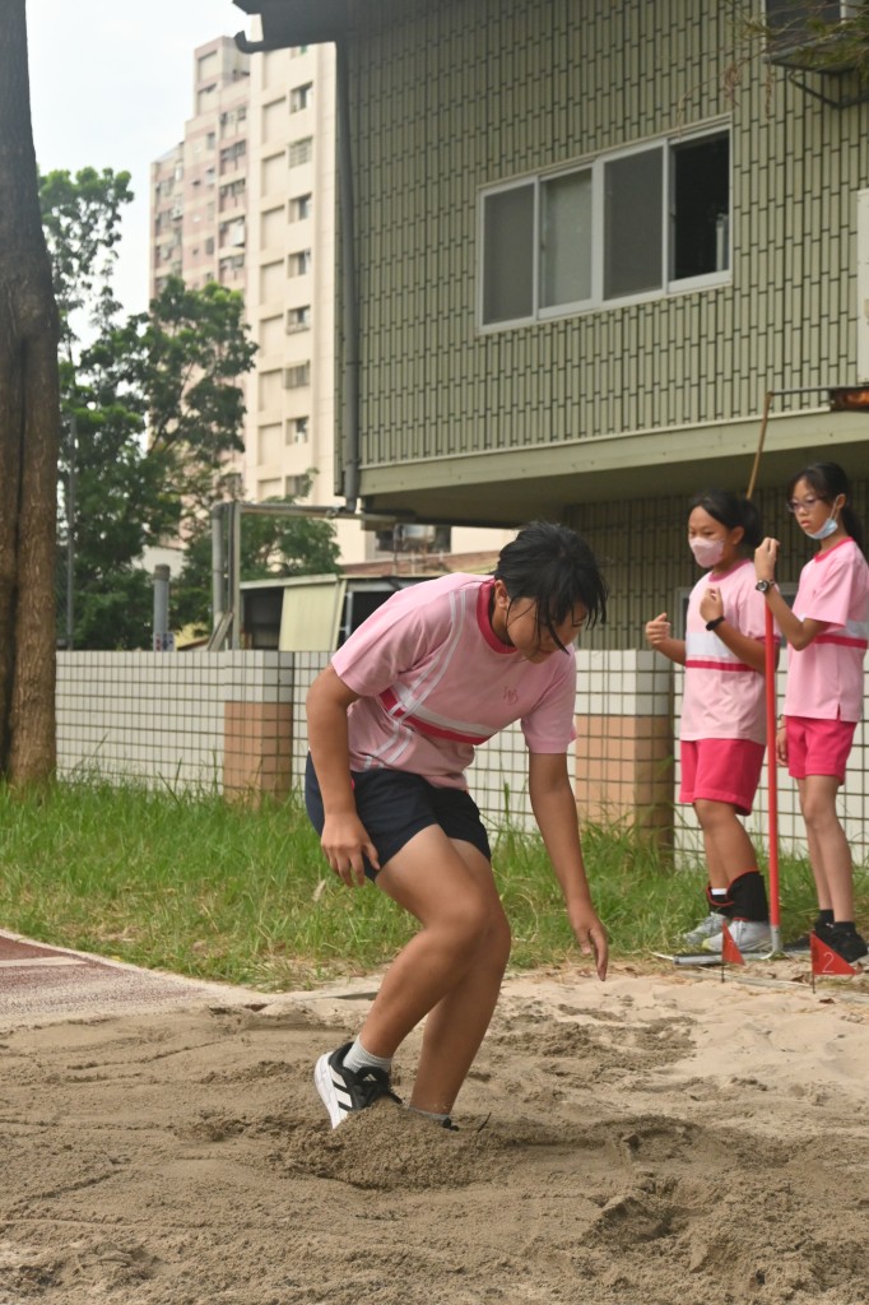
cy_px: 652
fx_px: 2065
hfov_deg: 23.8
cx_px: 434
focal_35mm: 57
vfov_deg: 35.1
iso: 1100
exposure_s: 1/2500
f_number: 5.6
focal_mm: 38
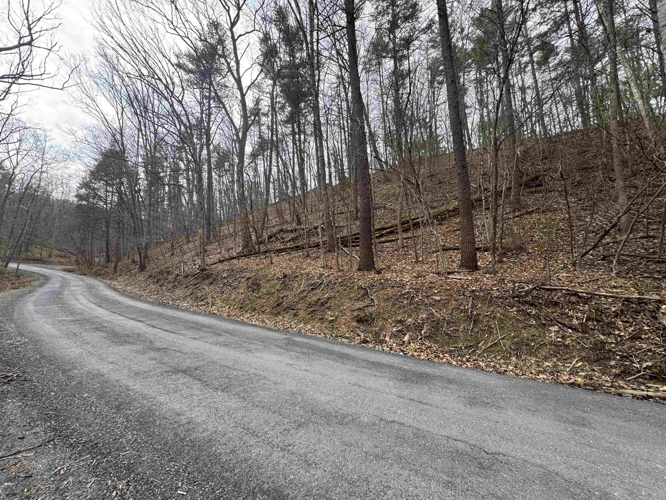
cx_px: 333
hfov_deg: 102.1
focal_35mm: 14
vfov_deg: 85.7
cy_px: 250
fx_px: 269
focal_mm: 2.22
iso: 40
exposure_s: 1/207
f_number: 2.2
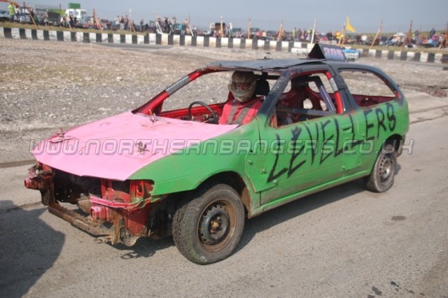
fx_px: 485
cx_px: 224
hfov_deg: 49.6
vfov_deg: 34.2
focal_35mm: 39
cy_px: 149
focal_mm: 26
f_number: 4.2
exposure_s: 1/1250
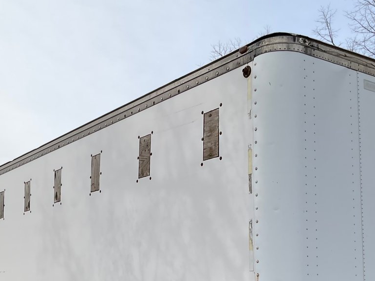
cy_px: 246
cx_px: 178
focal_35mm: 57
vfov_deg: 25.0
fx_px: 617
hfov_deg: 33.8
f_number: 1.8
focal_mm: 3
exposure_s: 1/1848
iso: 25
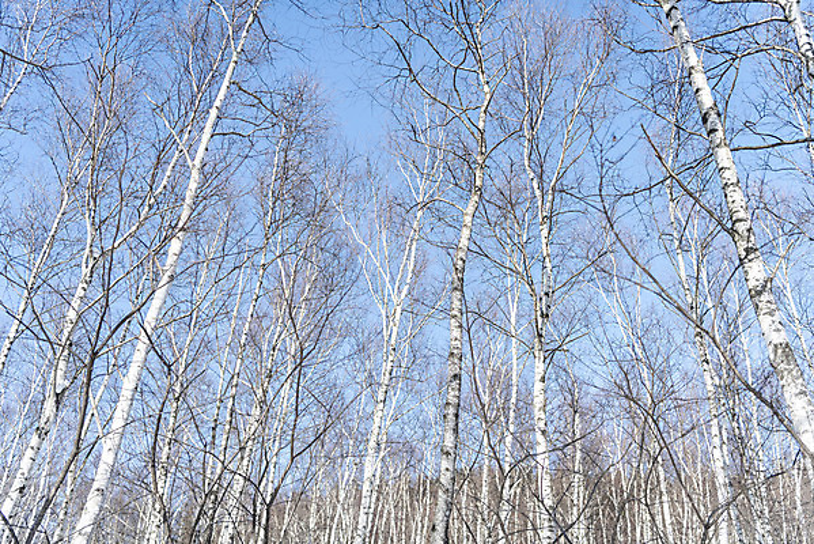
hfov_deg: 58.7
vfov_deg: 41.2
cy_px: 272
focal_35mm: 32
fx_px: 724
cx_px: 407
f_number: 2.8
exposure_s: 1/500
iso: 125
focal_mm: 32
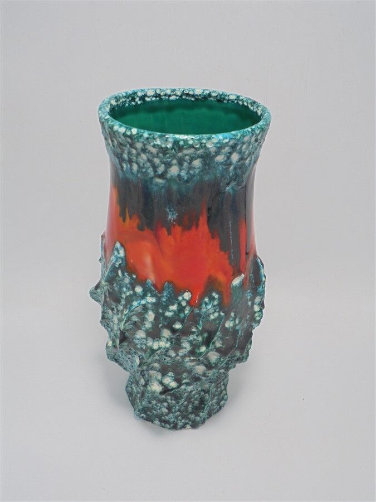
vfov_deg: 61.7
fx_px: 420
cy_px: 251
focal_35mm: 29
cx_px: 188
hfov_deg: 48.2
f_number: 3.7
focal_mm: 5.3
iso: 100
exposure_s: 1/60
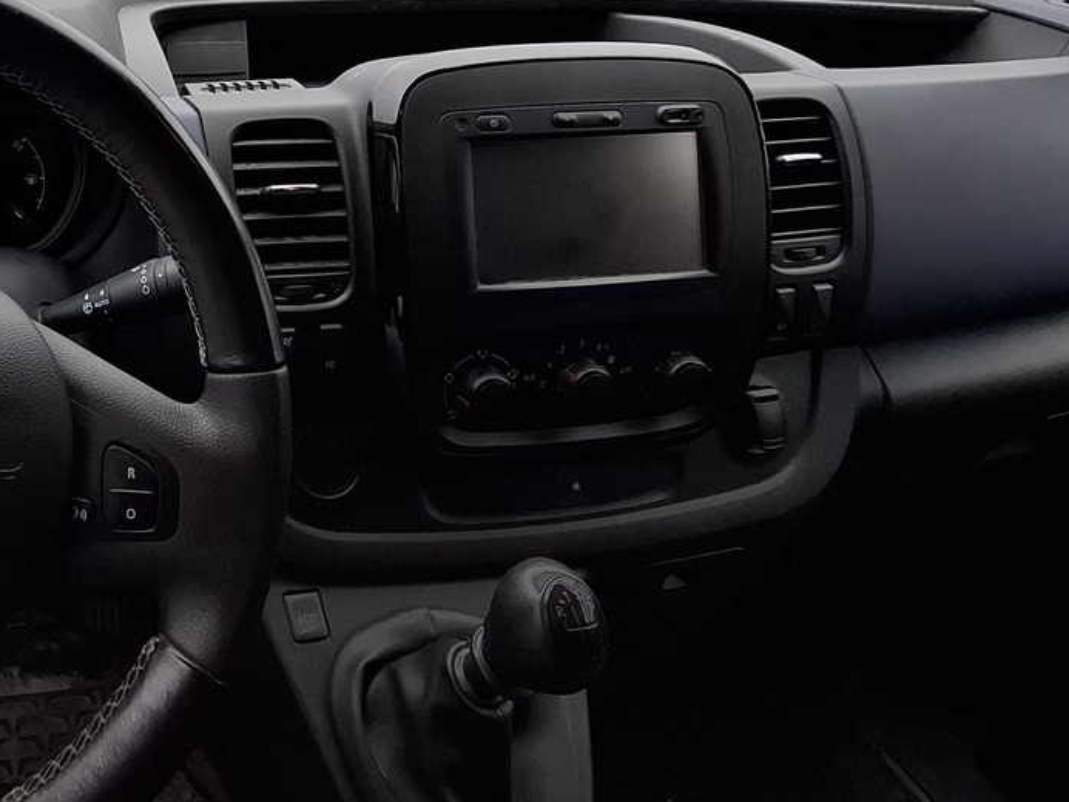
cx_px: 60
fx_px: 834
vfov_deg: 47.5
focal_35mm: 27
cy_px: 120
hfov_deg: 54.5
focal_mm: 1.74
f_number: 2.2
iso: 40
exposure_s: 1/50
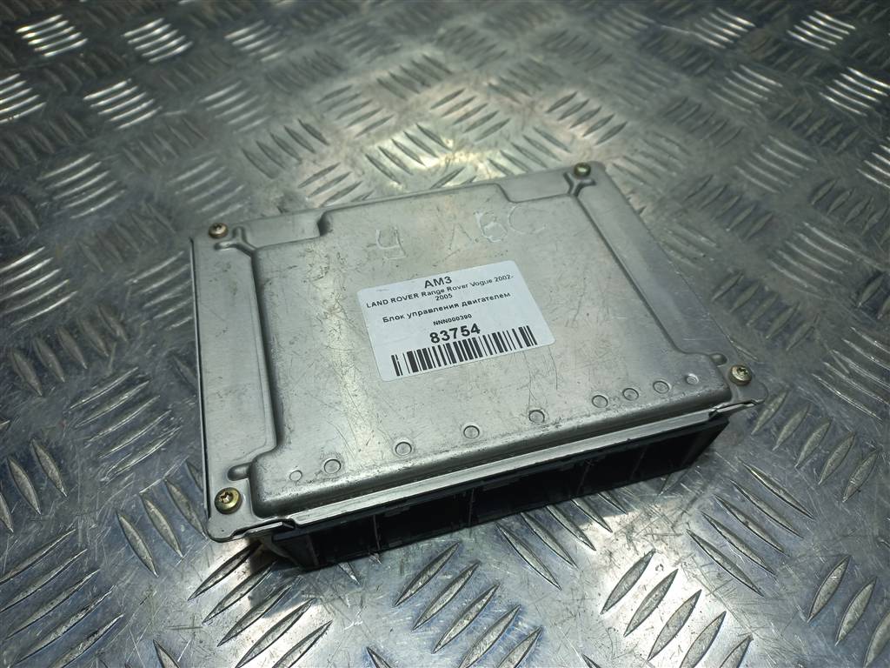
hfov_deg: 69.4
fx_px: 643
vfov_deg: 54.9
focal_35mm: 25
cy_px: 334
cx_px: 445
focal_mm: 4.6
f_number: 1.8
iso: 25
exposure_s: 1/100
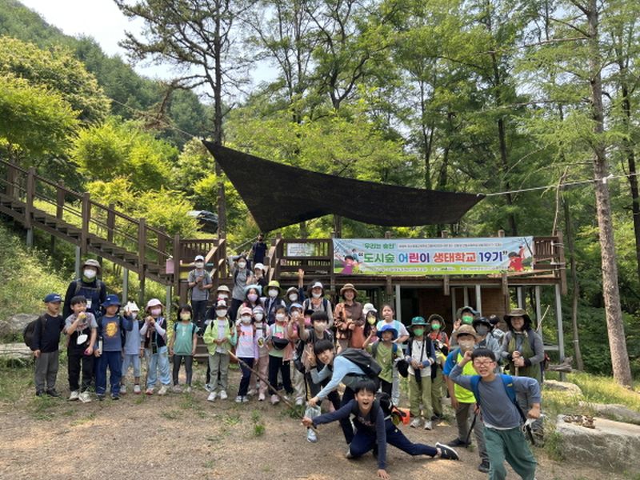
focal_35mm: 26
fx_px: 481
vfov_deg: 53.1
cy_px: 240
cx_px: 320
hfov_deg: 67.3
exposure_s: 1/769
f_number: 1.5
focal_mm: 5.7
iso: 50
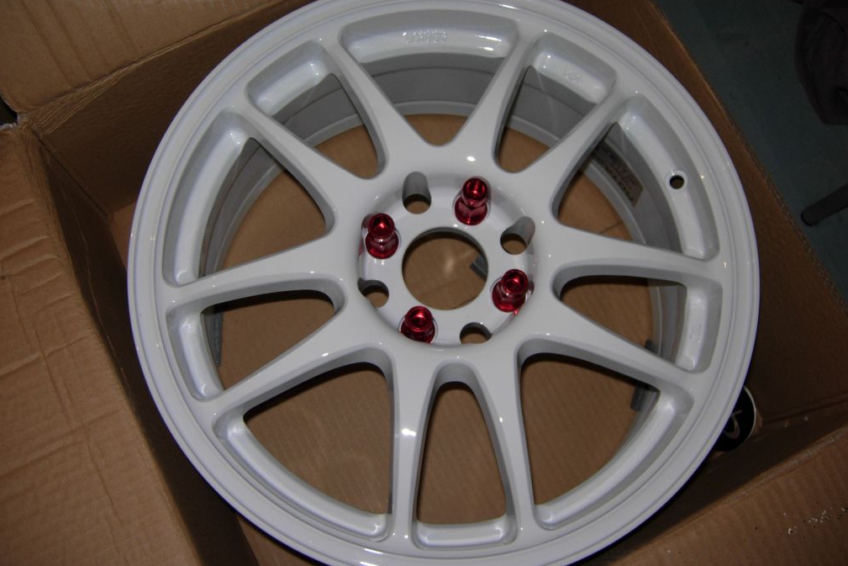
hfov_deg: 50.7
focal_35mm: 38
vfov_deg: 35.0
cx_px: 421
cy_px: 253
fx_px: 895
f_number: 2.7
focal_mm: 7.5
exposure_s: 1/45.2
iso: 50
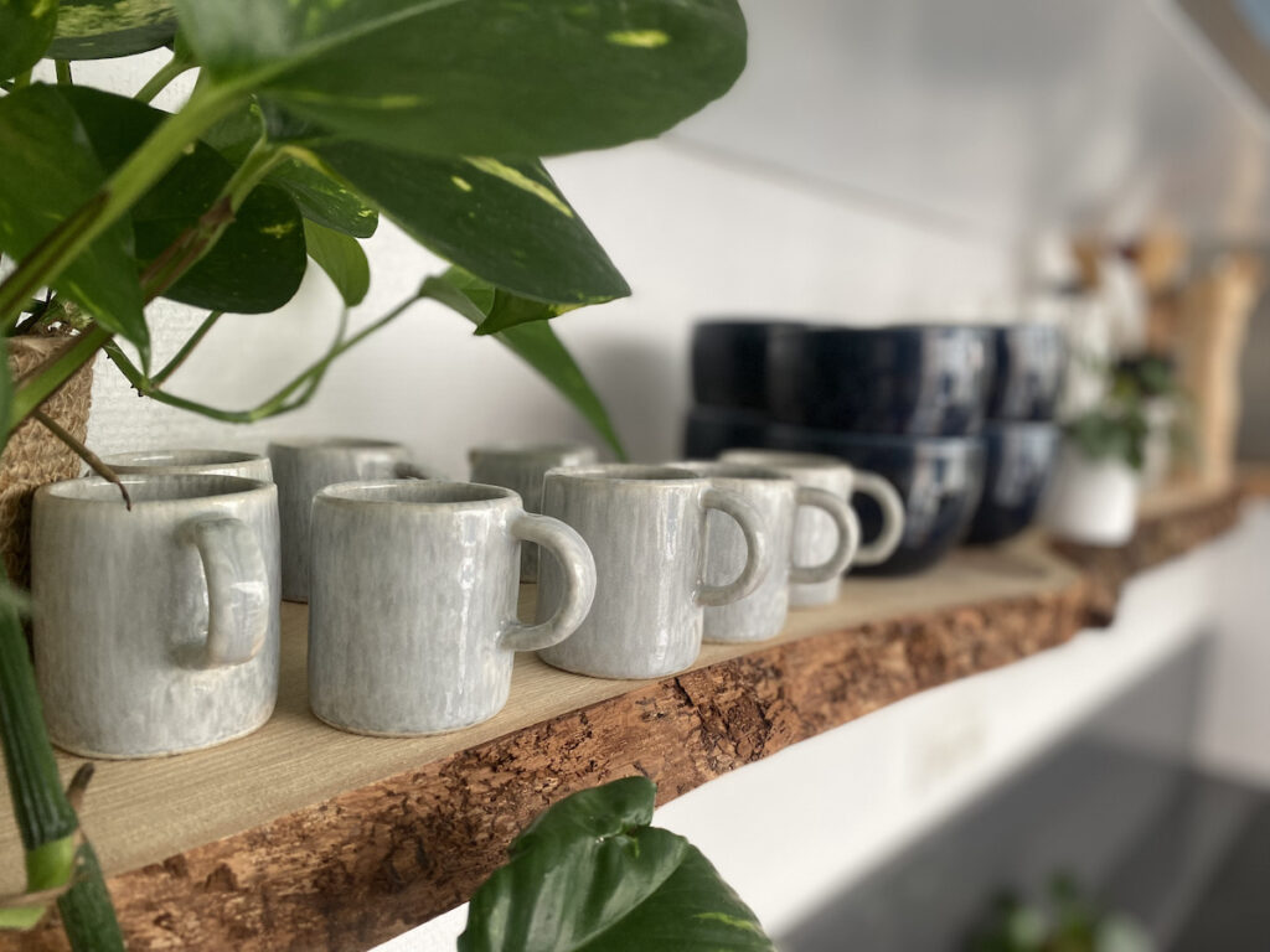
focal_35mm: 26
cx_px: 635
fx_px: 954
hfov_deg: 67.3
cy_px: 476
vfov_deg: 53.1
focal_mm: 4.25
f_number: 1.8
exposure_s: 1/87
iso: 125
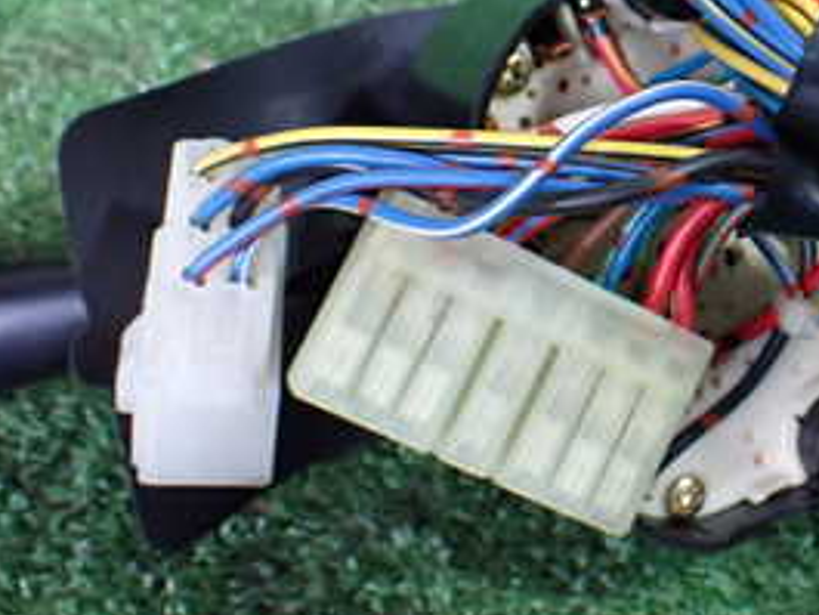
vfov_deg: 21.4
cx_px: 791
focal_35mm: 68
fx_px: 1610
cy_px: 145
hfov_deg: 27.2
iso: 800
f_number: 2.3
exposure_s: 1/30
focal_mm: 5.4
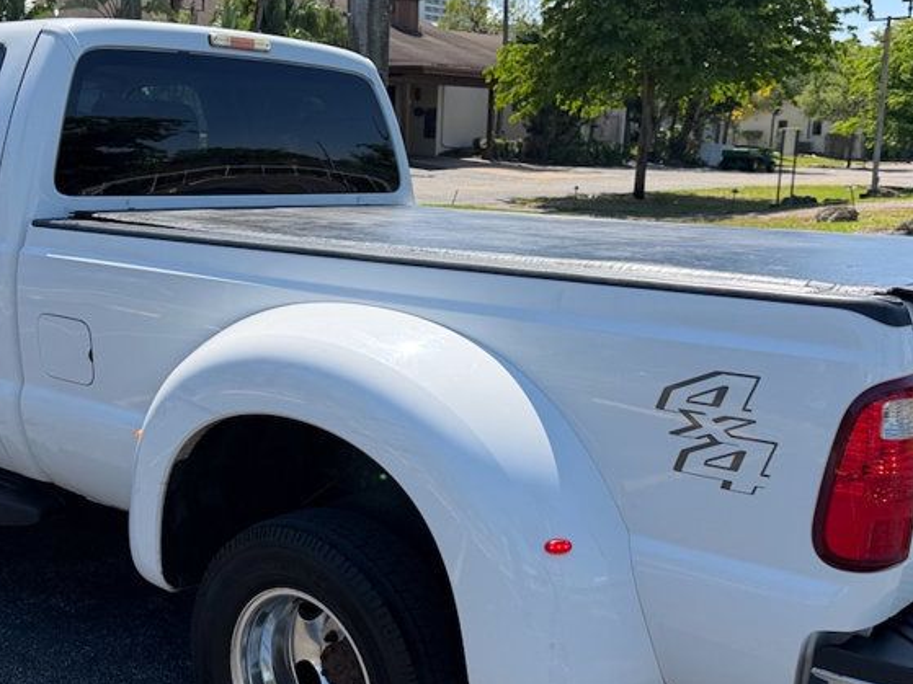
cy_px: 403
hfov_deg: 42.8
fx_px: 1160
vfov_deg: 32.8
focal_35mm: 44
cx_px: 392
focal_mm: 6.76
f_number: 1.78
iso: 80
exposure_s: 1/2703
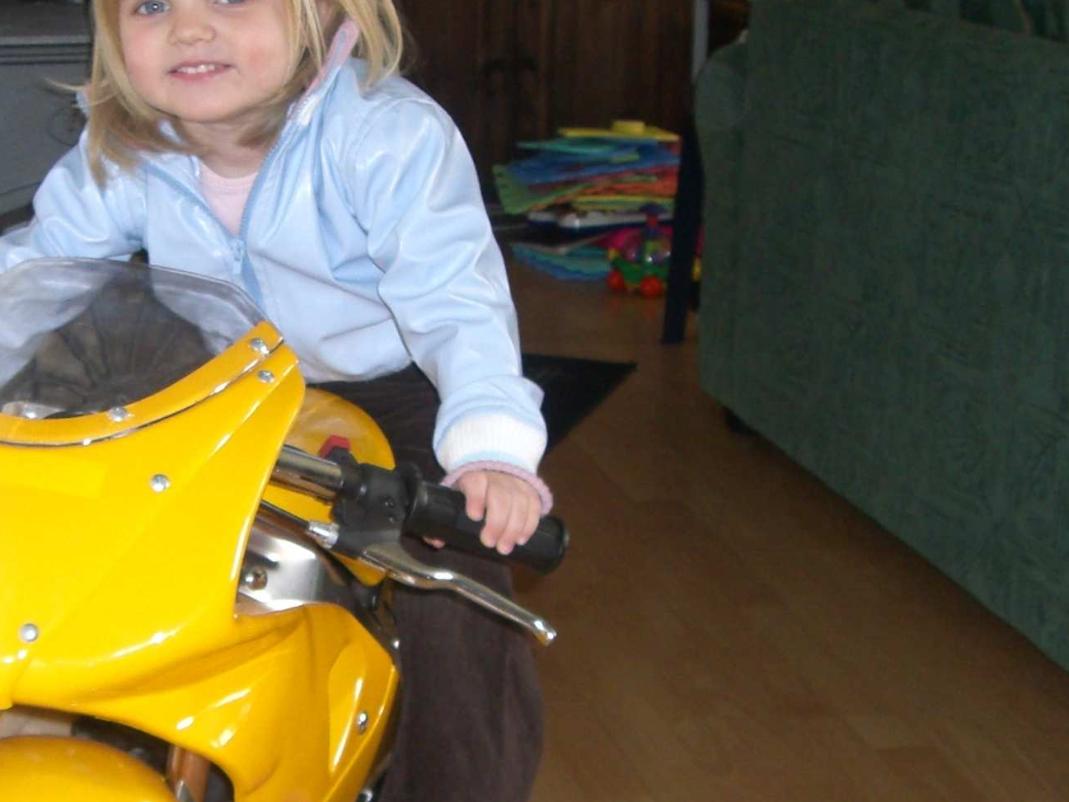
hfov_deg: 25.8
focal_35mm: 75
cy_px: 483
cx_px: 321
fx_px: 2316
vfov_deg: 19.6
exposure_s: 1/60
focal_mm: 6.2
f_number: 2.7
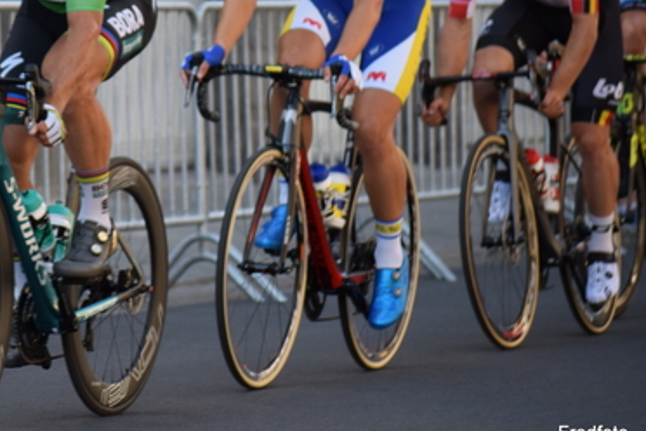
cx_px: 130
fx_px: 5042
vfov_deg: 4.9
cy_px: 116
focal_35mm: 281
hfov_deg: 7.3
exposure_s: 1/640
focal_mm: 116
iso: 800
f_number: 4.8
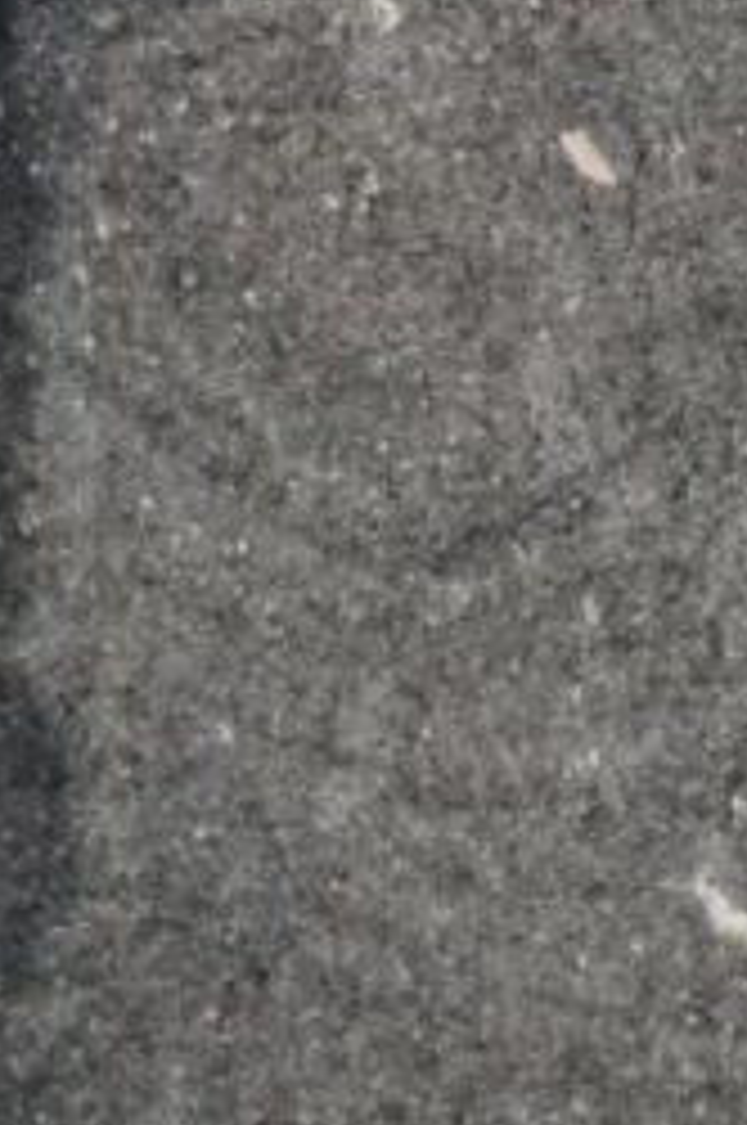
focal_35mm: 446
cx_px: -1102
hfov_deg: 3.0
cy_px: 614
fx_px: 13919
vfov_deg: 4.6
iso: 100
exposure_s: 1/160
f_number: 4
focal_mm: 50
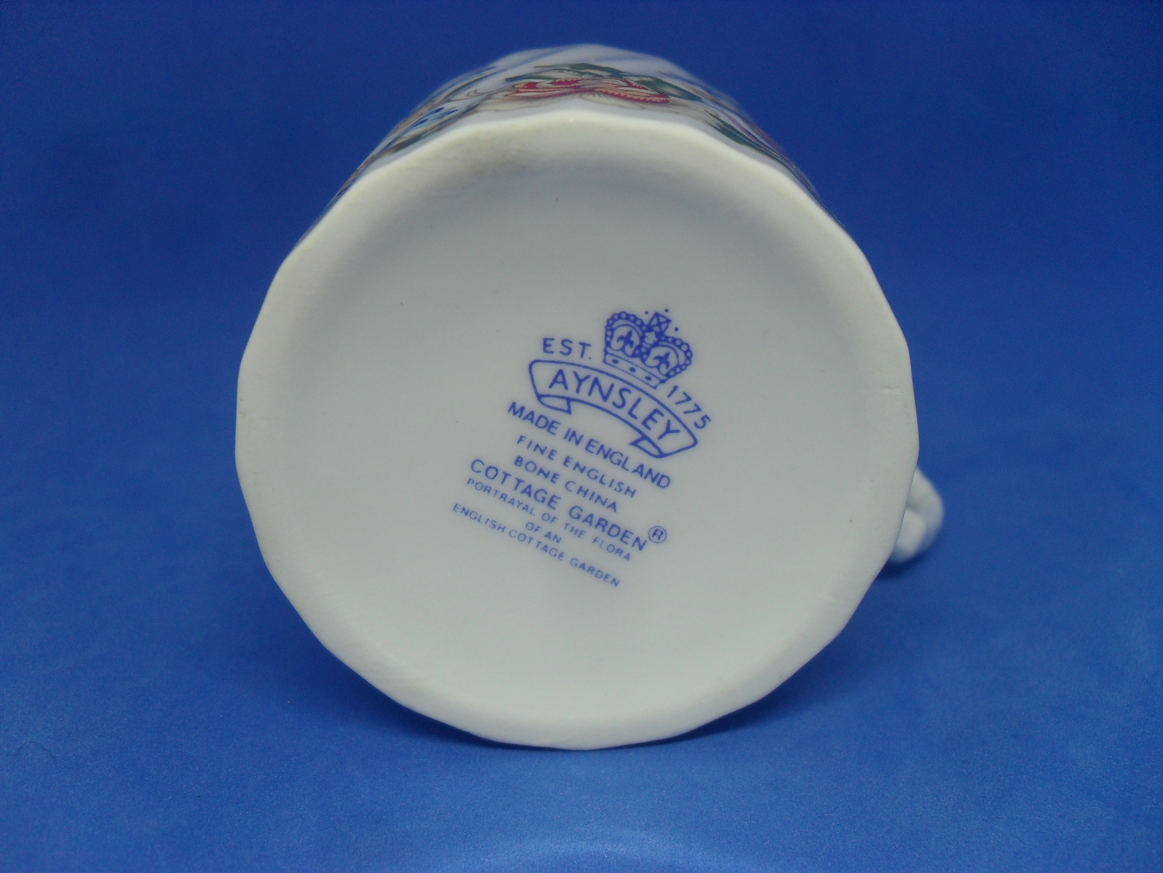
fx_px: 1176
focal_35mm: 35
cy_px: 436
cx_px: 582
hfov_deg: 52.6
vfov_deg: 40.7
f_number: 2.8
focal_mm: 6.2
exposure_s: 1/90
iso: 100
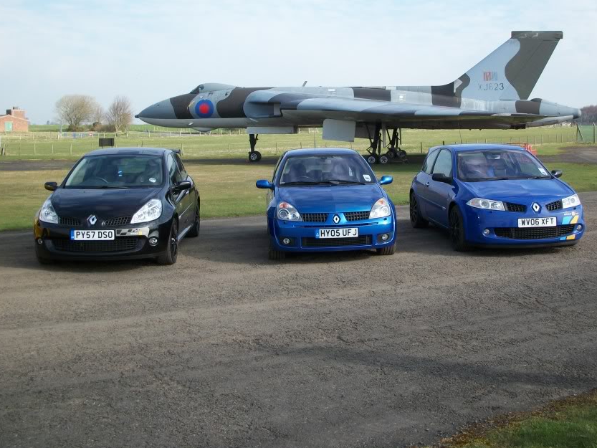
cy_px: 182
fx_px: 742
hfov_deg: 43.7
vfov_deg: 33.5
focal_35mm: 43
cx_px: 348
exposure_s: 1/640
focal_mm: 6.3
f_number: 3.1
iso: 80
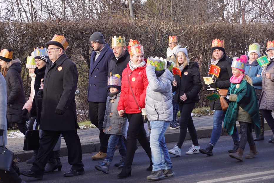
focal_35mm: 97
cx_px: 128
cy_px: 85
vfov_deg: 14.1
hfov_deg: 21.0
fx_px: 738
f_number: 5
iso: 250
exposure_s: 1/160
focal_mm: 60
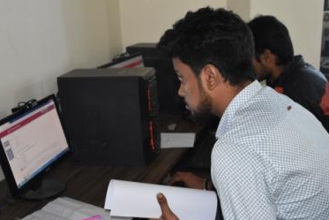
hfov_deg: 36.8
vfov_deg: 25.0
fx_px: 494
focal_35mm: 54
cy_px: 129
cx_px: 173
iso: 1600
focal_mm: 30
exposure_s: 1/60
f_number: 4
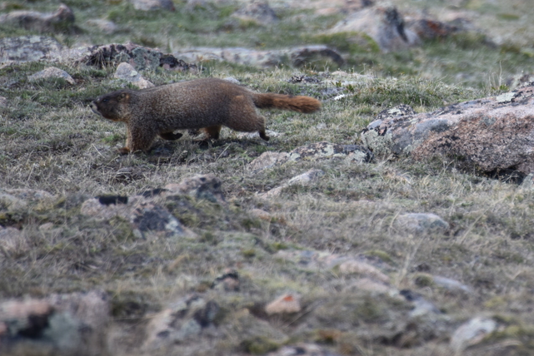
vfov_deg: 2.3
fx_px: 8889
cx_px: 467
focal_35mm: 599
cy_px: 63
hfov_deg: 3.4
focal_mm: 300
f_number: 5.6
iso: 500
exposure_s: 1/640
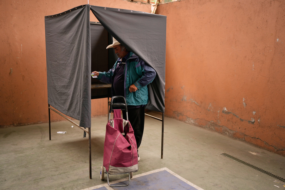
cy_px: 95
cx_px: 142
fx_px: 277
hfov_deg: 54.4
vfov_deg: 37.9
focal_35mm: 35
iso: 400
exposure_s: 1/800
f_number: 1.4
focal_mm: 35
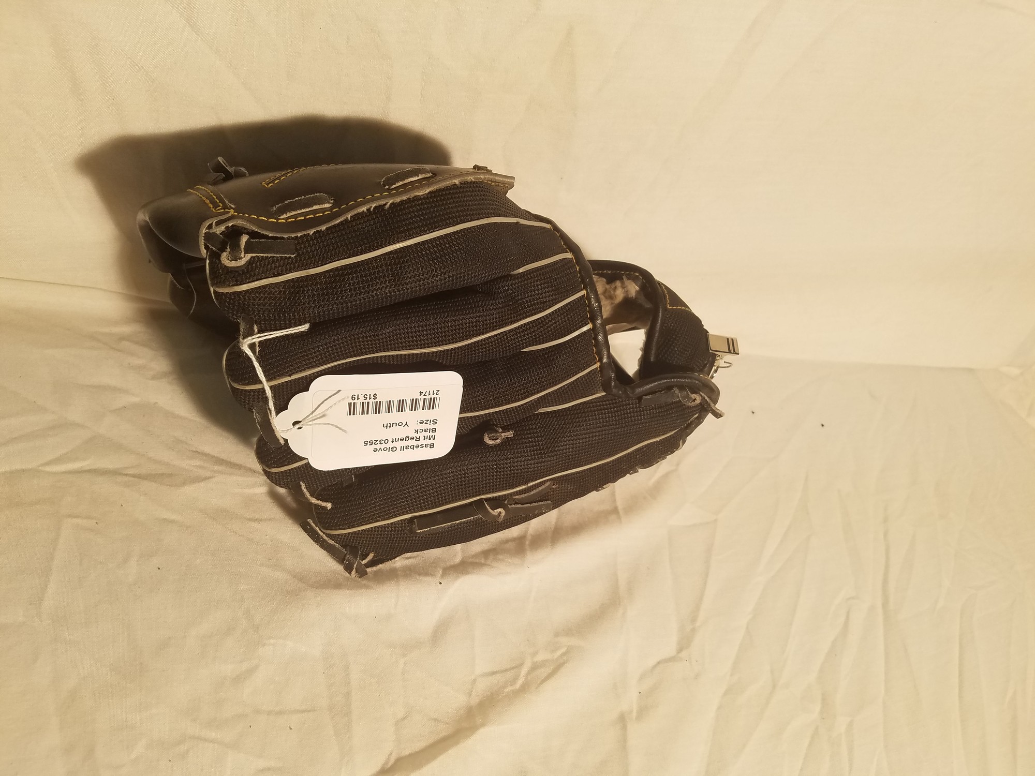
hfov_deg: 67.3
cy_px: 388
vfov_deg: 53.1
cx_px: 518
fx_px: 777
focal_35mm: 26
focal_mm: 4.2
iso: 50
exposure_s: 1/151
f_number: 1.7
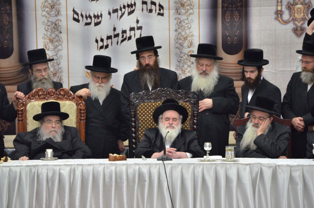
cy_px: 104
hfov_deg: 8.3
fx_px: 2154
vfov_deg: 5.5
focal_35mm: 248
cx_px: 157
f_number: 5.6
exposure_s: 1/160
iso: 1600
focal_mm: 165
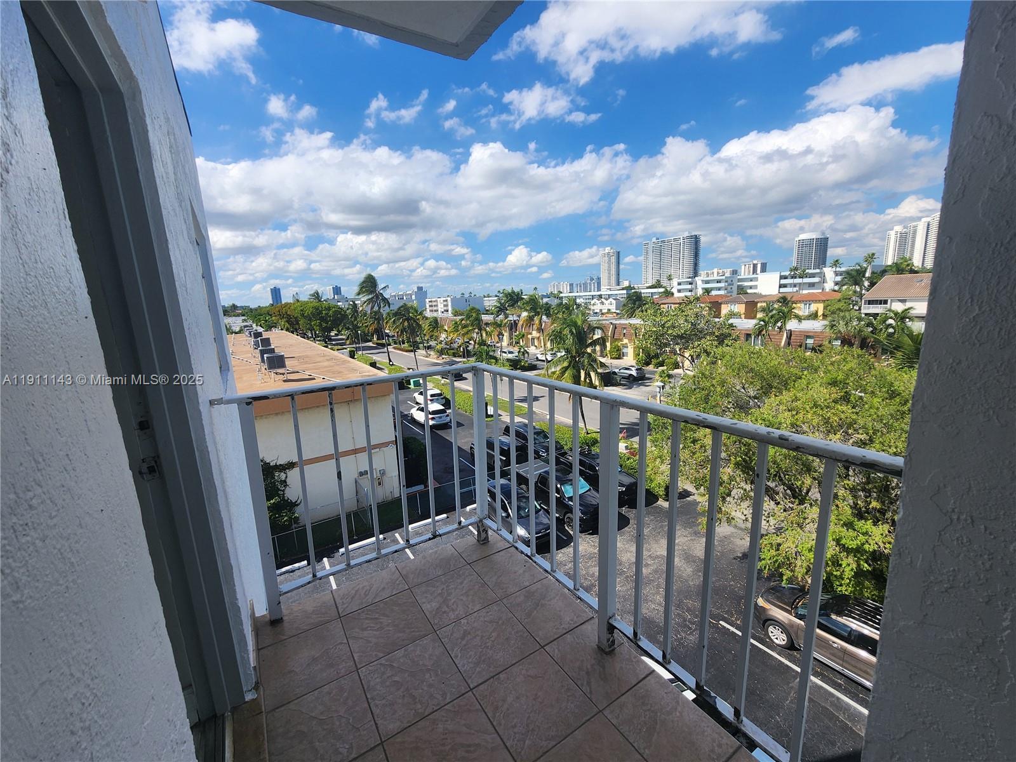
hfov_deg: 106.2
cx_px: 508
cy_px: 381
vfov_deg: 89.9
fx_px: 382
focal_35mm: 13
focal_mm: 2.2
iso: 50
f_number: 2.2
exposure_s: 1/1946
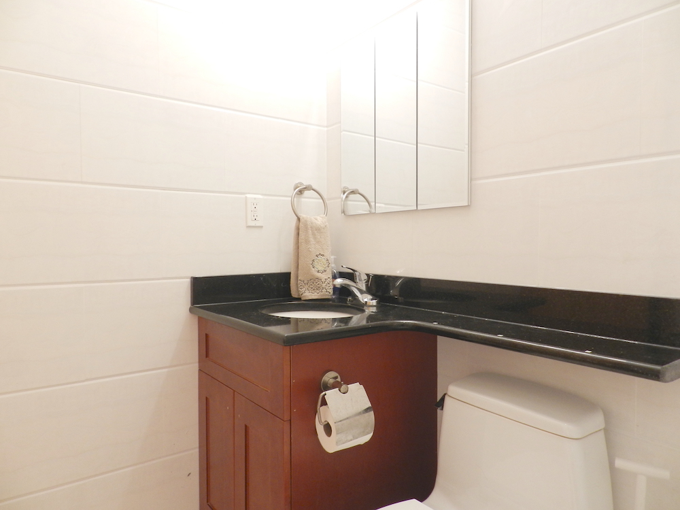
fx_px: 452
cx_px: 340
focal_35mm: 23
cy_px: 255
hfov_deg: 73.9
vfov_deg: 58.9
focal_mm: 4
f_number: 3.4
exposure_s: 1/30
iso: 250
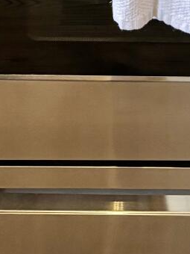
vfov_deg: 10.8
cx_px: 164
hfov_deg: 9.7
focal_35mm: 153
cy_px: -380
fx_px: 1120
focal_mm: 5.96
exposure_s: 1/60
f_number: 1.6
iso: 250
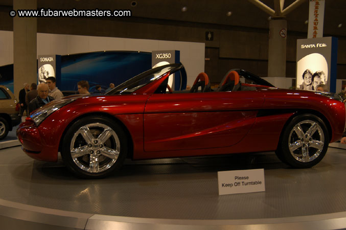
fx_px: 403
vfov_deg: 31.8
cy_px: 115
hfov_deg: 46.4
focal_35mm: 42
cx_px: 173
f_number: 5
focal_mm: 28
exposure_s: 1/60
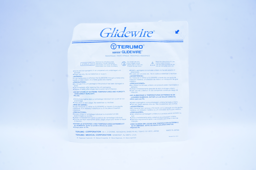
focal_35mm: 27
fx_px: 192
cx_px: 128
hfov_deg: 67.4
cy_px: 85
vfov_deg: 47.8
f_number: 14
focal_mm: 18
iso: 400
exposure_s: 1/10
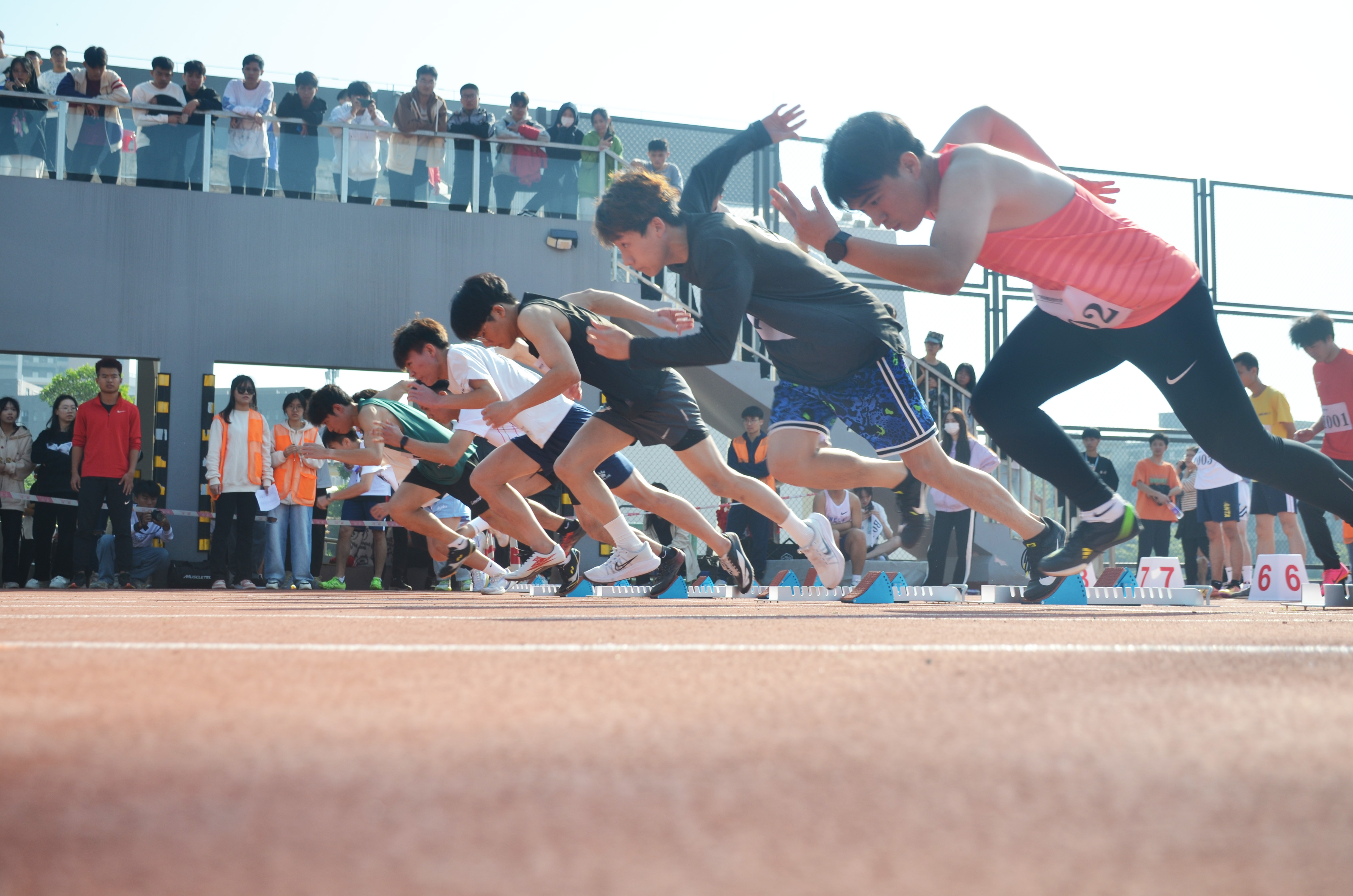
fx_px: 1688
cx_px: 676
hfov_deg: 43.7
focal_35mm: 45
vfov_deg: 29.7
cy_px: 448
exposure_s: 1/500
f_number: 5.6
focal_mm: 30
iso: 100
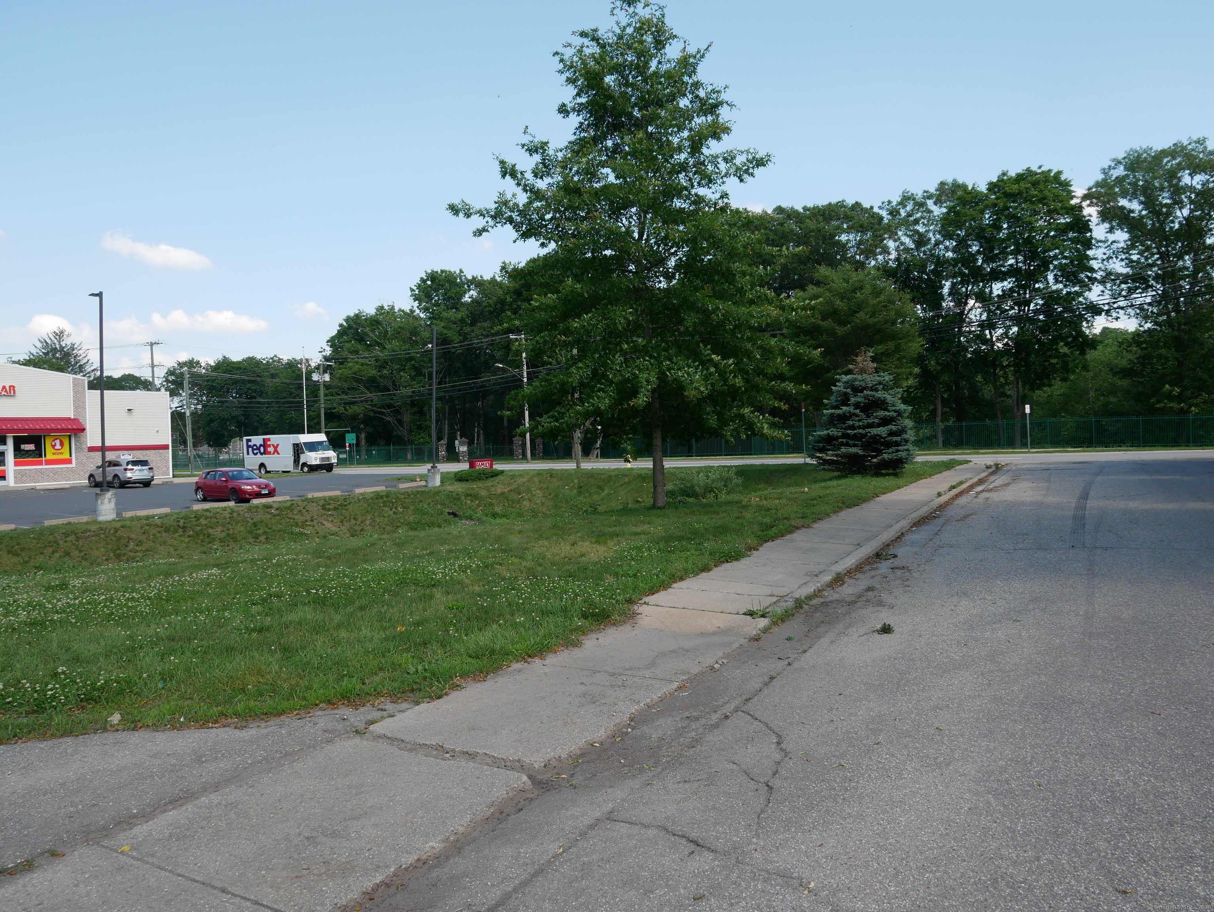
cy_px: 456
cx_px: 607
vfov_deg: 56.9
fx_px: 842
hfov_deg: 71.6
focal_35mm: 24
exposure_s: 1/320
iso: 200
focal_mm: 12
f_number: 5.6
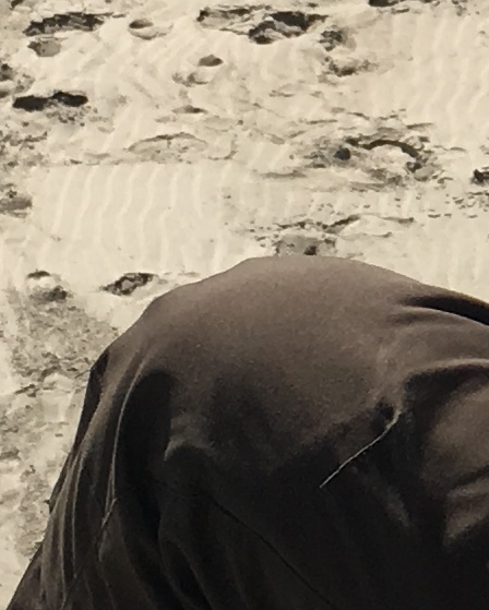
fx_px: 3686
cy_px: 84
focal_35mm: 204
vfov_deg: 9.4
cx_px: 1195
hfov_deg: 7.1
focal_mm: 4.15
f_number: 2.2
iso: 25
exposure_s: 1/1637
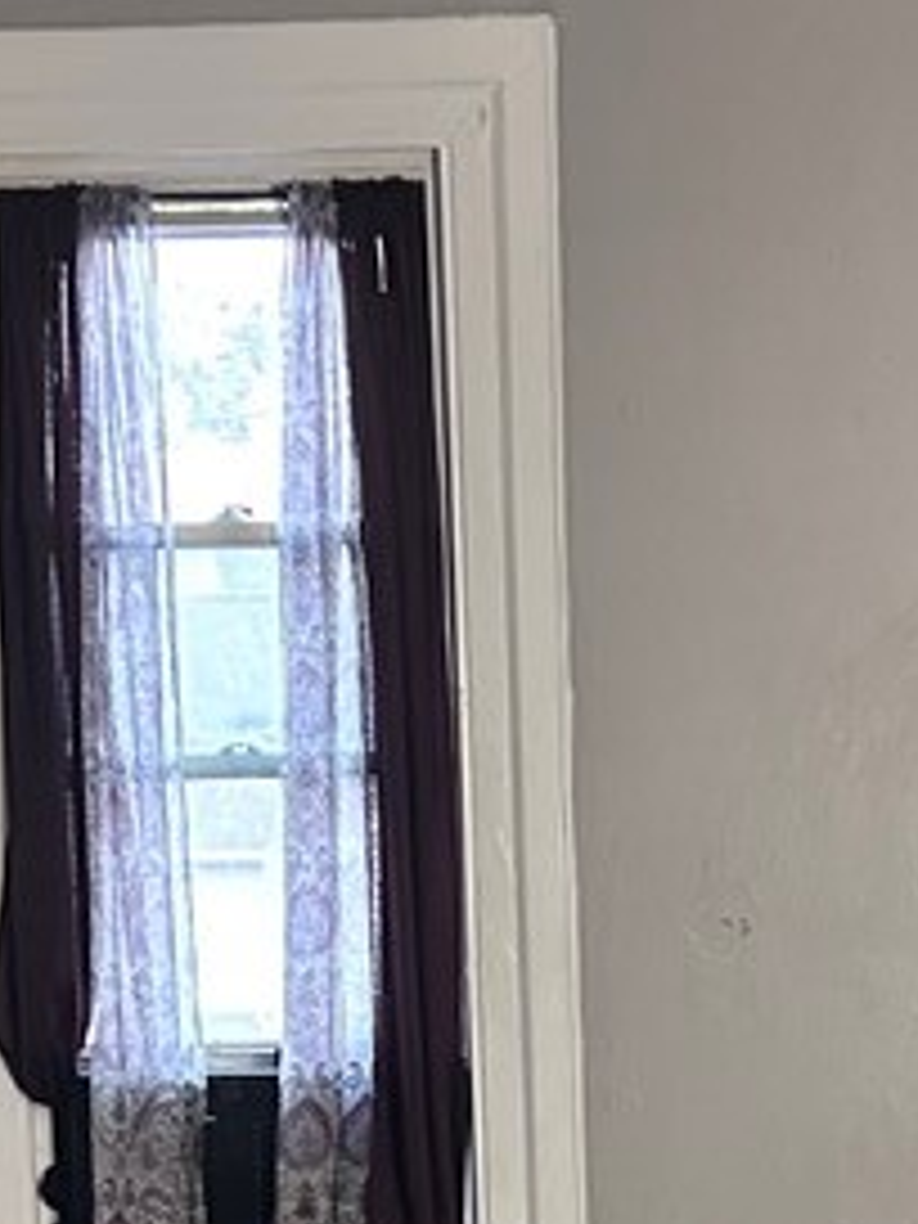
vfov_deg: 19.2
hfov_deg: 15.0
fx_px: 3465
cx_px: 684
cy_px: 1364
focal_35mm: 98
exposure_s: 1/40
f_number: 1.5
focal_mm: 5.7
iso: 500
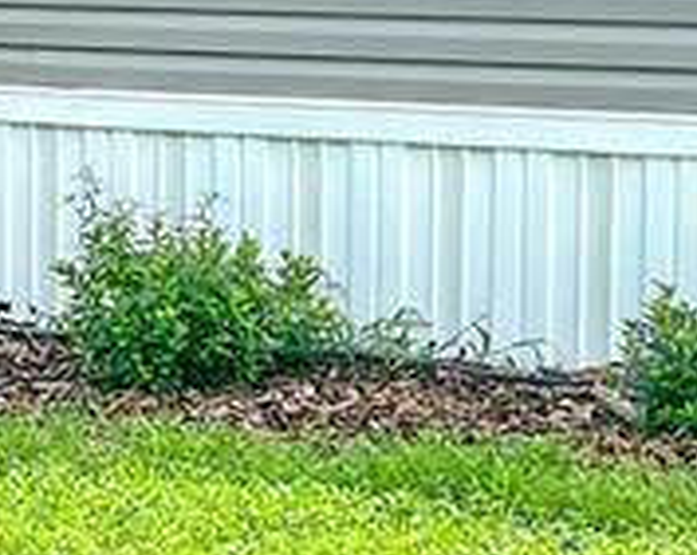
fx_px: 3027
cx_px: -528
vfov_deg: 10.4
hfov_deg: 12.1
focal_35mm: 147
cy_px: -59
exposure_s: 1/1800
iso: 50
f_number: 1.5
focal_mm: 5.7
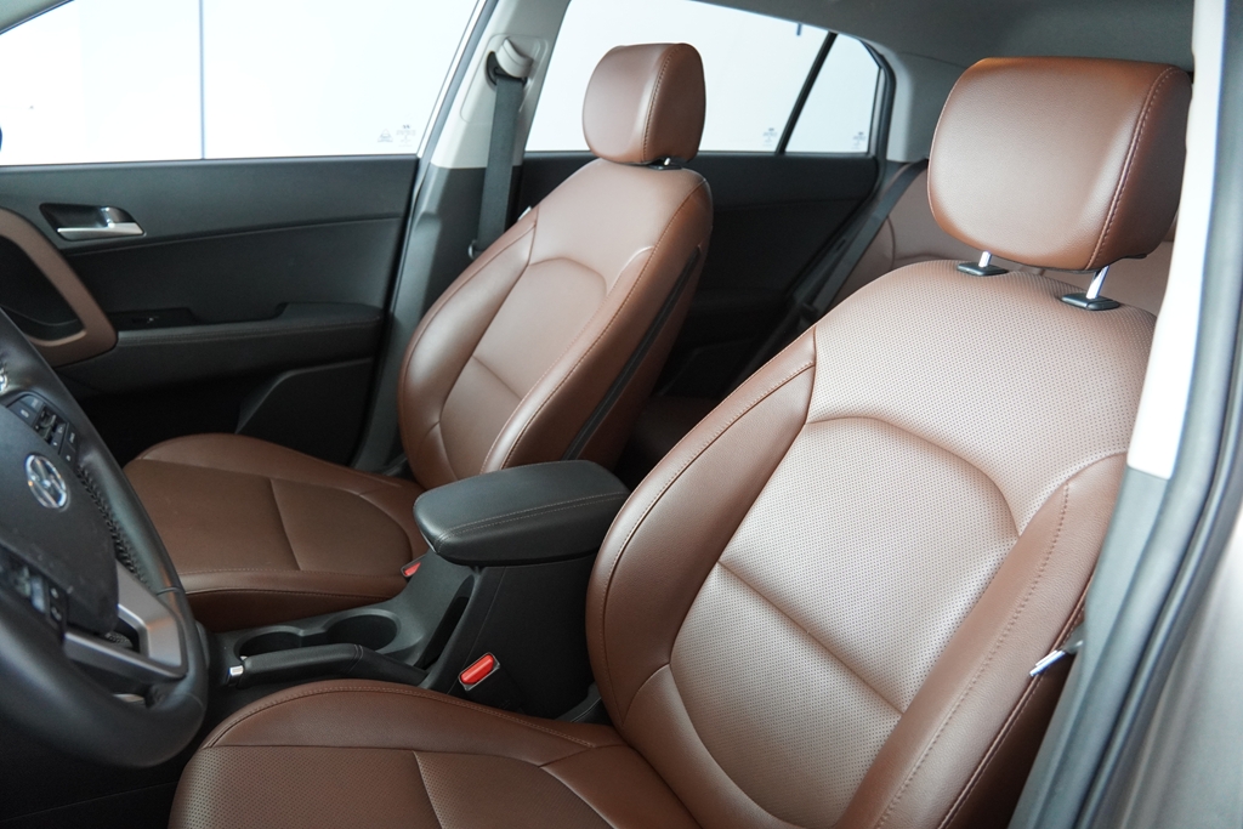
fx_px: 881
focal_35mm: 26
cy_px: 414
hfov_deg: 70.4
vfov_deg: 50.4
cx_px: 622
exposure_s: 1/160
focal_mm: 17
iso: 1600
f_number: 2.8
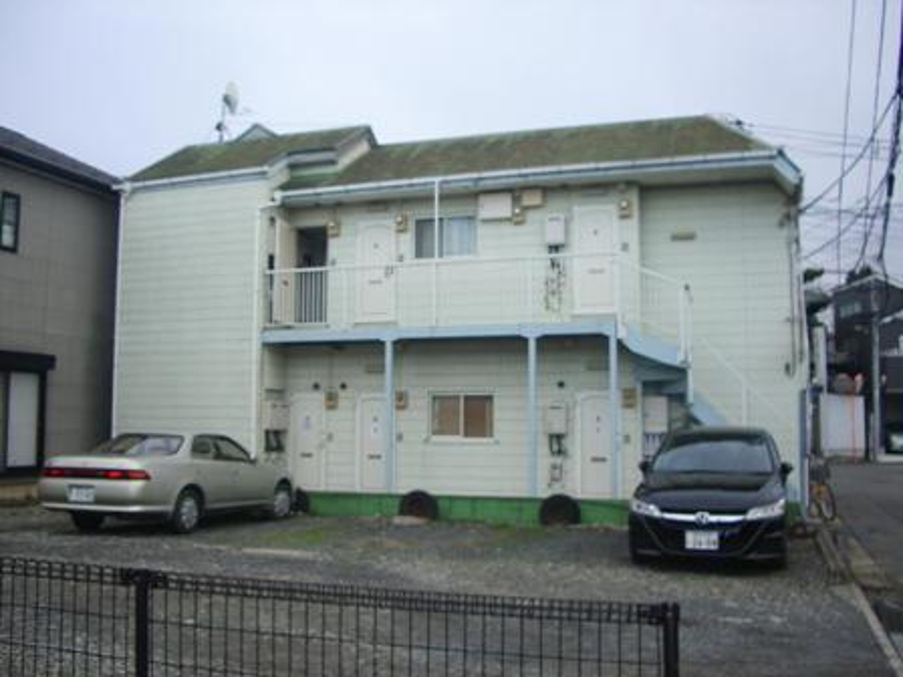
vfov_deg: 40.7
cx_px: 452
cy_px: 338
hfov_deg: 52.6
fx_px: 913
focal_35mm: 35
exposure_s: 1/100
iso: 80
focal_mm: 5.8
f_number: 2.6
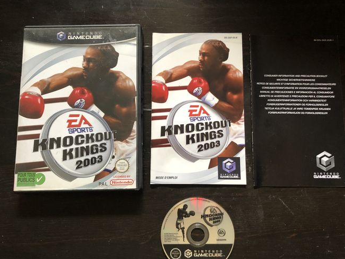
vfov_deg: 46.8
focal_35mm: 30
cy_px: 137
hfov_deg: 59.9
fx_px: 299
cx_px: 182
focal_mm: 4
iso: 80
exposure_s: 1/15
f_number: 1.8
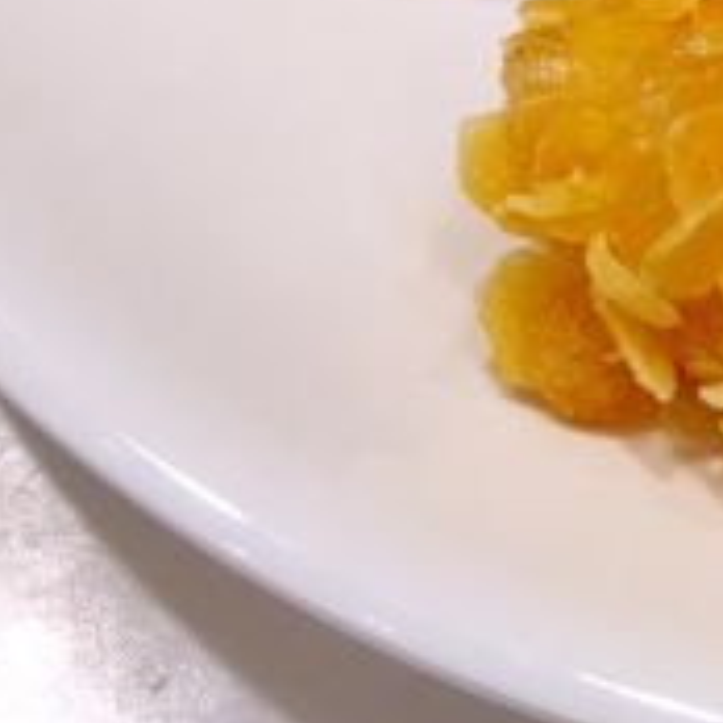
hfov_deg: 15.3
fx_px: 2434
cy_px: -172
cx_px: 1163
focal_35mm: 103
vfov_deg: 16.1
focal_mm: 4.15
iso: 32
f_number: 2.2
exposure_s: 1/50
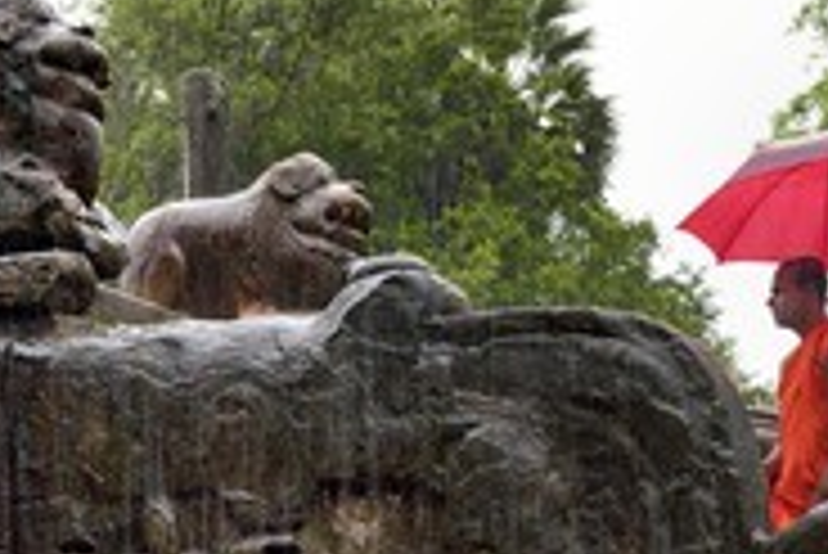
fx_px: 1841
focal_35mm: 80
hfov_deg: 25.1
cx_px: 243
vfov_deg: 16.9
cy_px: 468
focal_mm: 35
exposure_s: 1/60
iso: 1600
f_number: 8
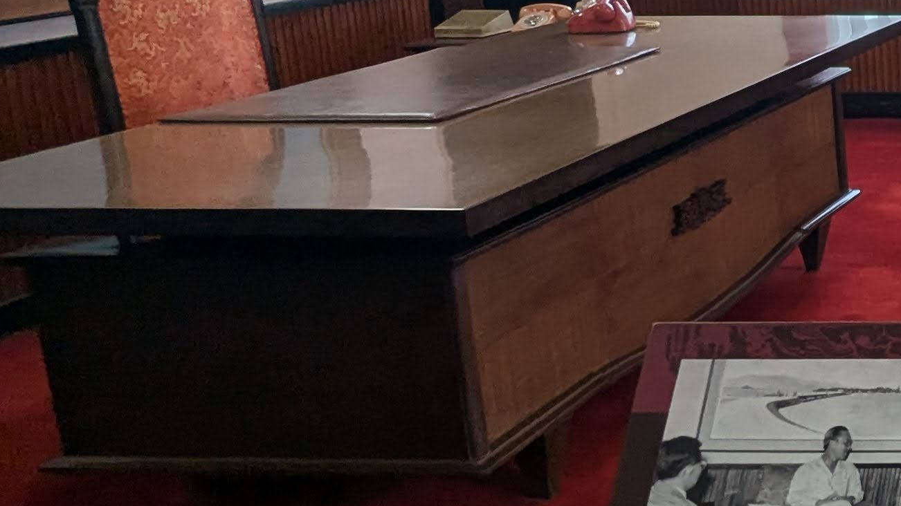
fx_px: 1290
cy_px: 103
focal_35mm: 54
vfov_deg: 21.9
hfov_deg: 29.1
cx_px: 1240
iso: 47
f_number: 2.2
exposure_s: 1/100
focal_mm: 2.35
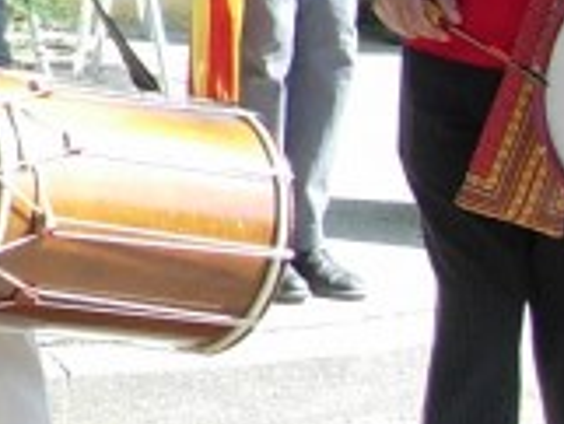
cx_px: -788
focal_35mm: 189
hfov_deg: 9.3
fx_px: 3082
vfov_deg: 7.7
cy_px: -263
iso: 64
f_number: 2.8
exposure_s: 1/264
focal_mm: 7.8
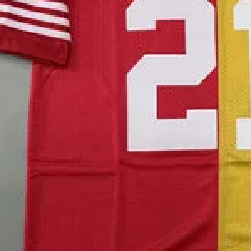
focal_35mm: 85
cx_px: 395
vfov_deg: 20.4
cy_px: 154
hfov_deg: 17.9
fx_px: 697
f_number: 1.78
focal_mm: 6.76
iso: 200
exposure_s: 1/100
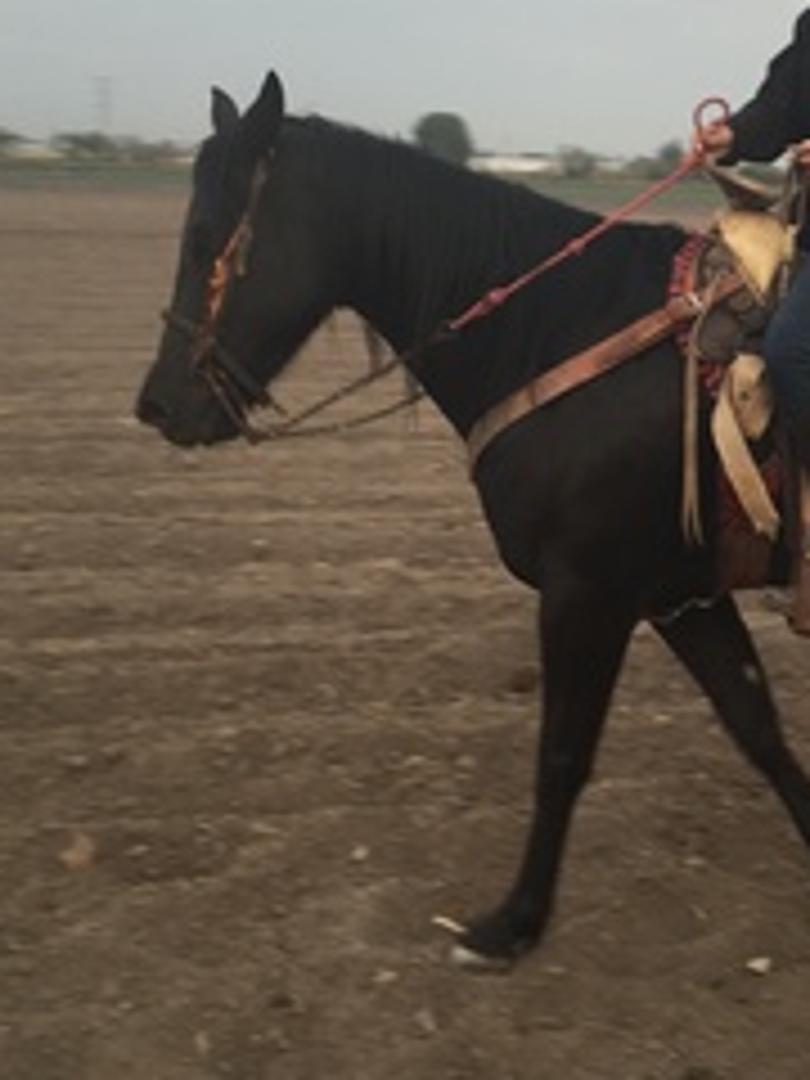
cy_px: 292
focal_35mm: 58
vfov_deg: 32.7
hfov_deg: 24.6
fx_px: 1810
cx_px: 711
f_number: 2.2
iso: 25
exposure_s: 1/60
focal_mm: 4.15
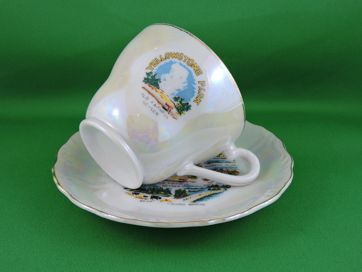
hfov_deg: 42.1
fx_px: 471
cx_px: 181
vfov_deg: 32.2
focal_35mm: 45
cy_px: 136
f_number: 4
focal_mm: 8.1
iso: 100
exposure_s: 1/50
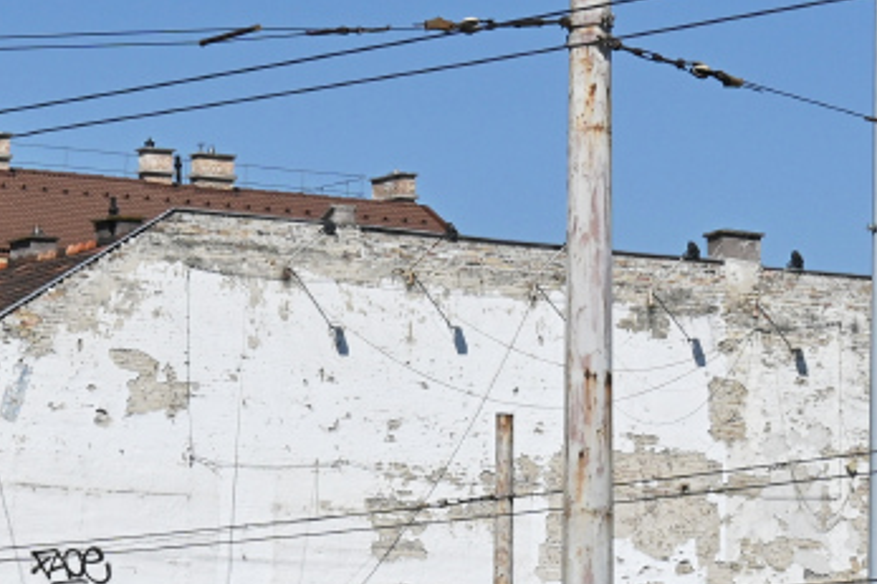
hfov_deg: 8.8
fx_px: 5691
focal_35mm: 234
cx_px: 366
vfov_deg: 5.8
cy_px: 718
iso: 125
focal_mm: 45
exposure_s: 1/1250
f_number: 7.1
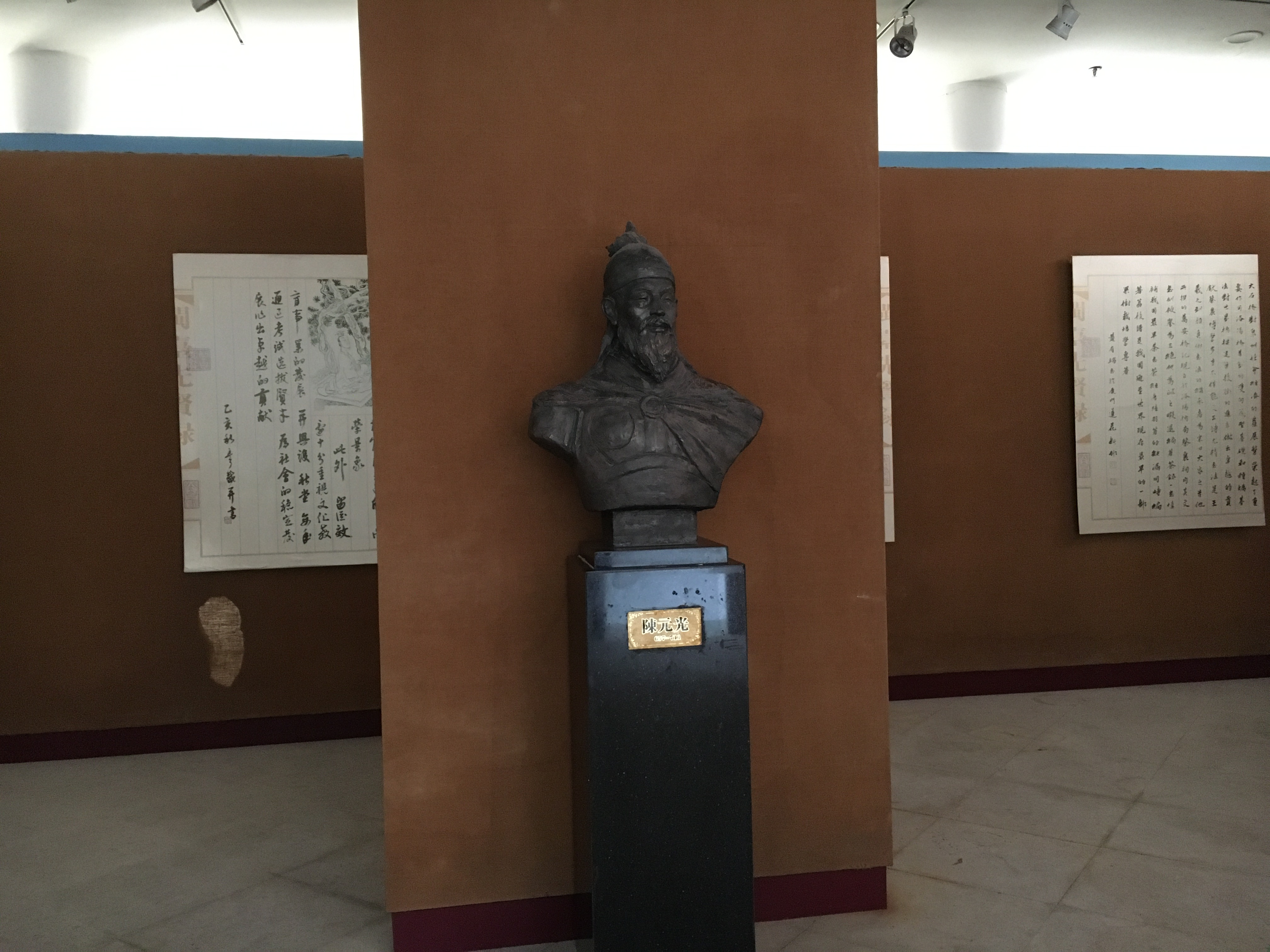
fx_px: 1064
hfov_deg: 61.7
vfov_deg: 48.2
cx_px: 635
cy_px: 476
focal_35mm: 29
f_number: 2.2
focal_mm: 4.15
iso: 320
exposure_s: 1/17
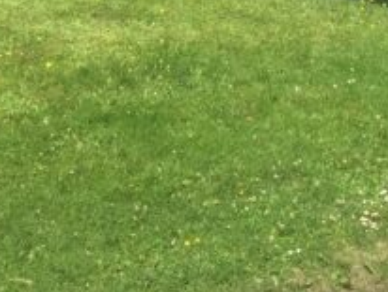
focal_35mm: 108
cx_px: 456
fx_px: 1212
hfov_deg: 17.4
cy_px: -217
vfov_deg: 12.6
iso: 32
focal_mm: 4.15
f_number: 2.2
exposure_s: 1/2475
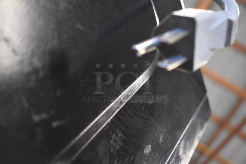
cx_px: 123
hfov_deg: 47.9
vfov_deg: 33.1
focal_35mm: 40
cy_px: 82
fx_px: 277
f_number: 4
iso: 2500
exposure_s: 1/60
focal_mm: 27
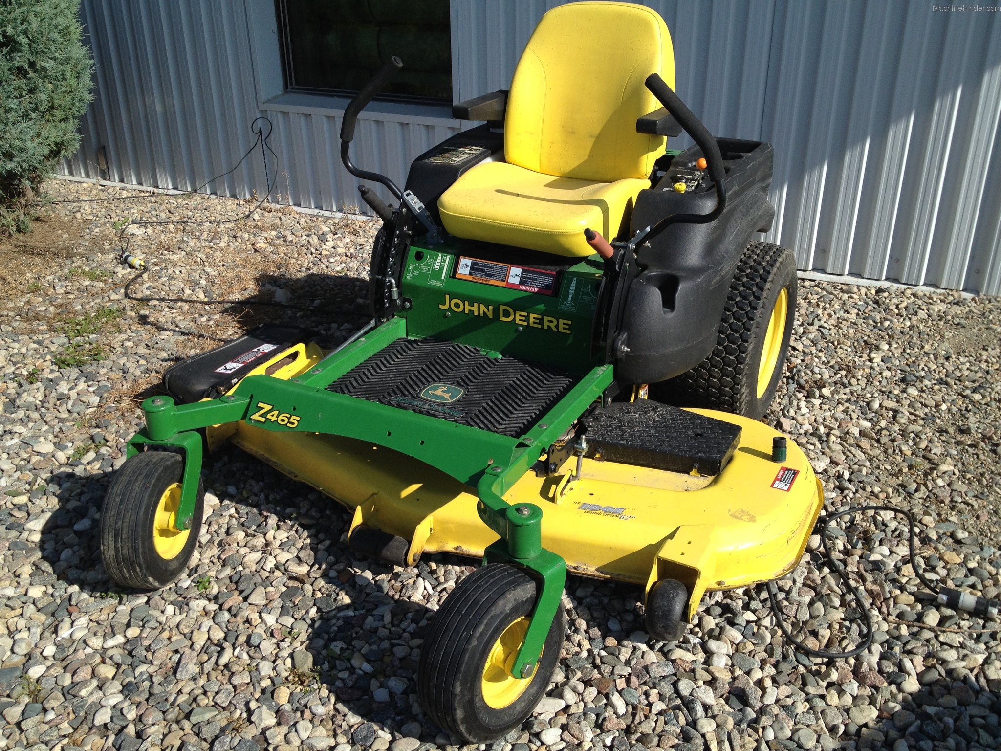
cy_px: 376
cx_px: 500
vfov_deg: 40.7
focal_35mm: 35
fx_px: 1012
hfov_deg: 52.6
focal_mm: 4.28
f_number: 2.4
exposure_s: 1/1783
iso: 50
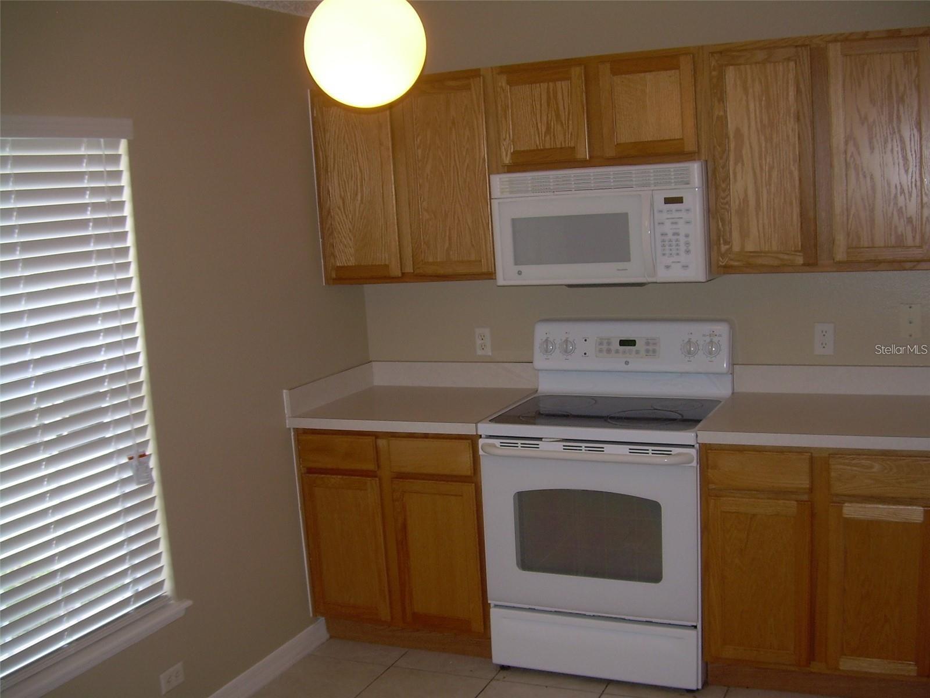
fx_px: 1021
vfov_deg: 37.7
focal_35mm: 38
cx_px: 465
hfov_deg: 49.0
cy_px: 349
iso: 50
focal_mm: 6.3
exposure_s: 1/60
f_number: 2.8
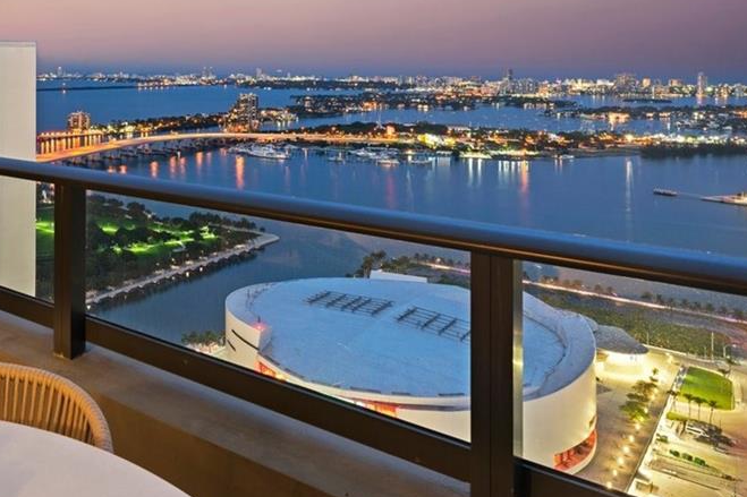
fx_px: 705
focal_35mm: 34
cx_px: 0
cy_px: 63
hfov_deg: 46.6
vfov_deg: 36.8
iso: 200
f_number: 8
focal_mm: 14
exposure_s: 30
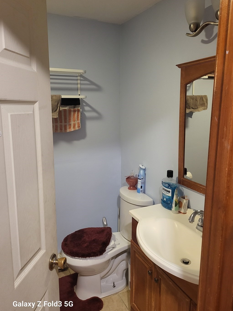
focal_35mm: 27
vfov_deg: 65.3
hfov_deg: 51.3
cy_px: 149
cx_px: 128
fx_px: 242
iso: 400
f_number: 1.8
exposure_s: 1/40
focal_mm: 5
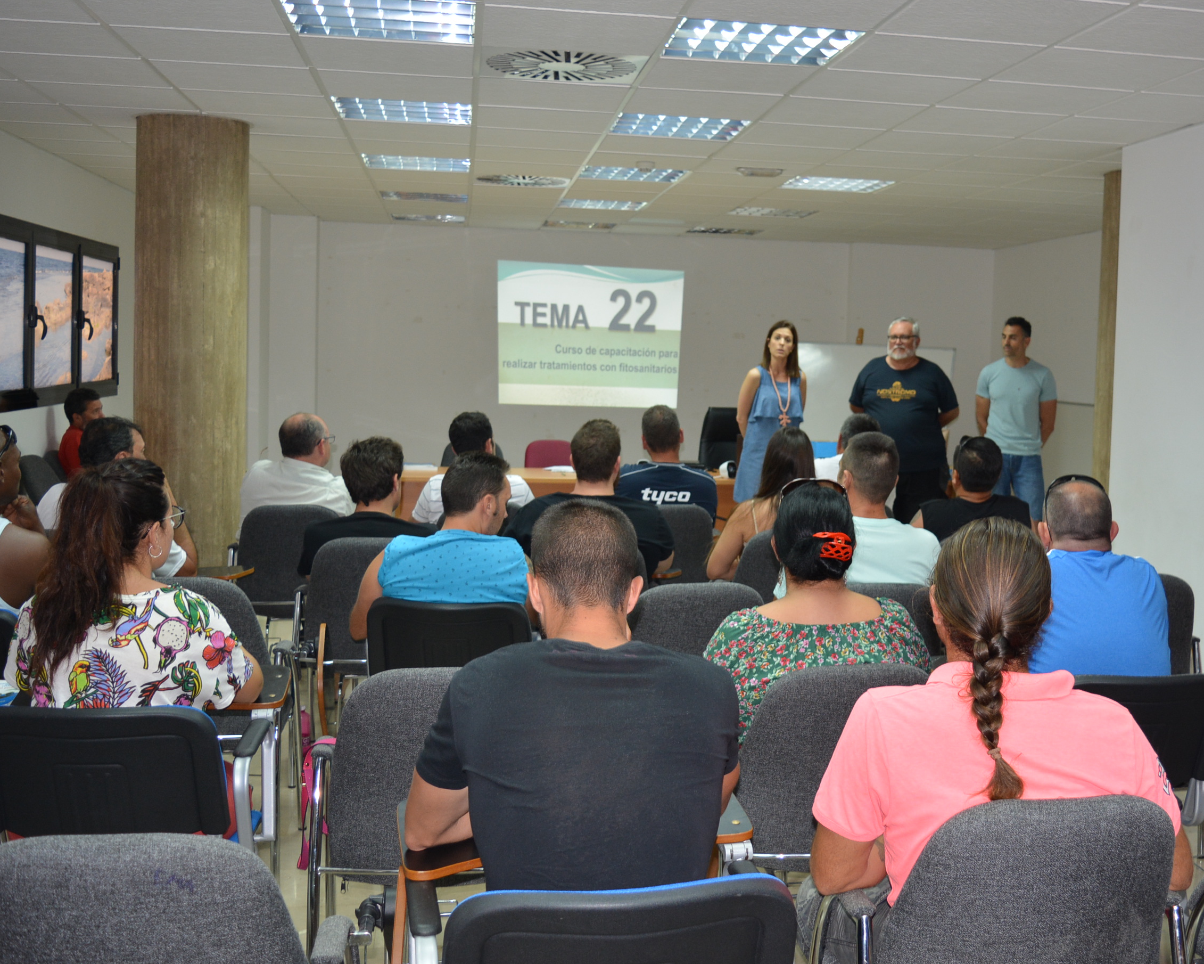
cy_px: 468
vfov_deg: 36.5
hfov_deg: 44.5
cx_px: 741
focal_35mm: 41
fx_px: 1461
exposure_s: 1/60
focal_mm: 22
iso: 400
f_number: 4
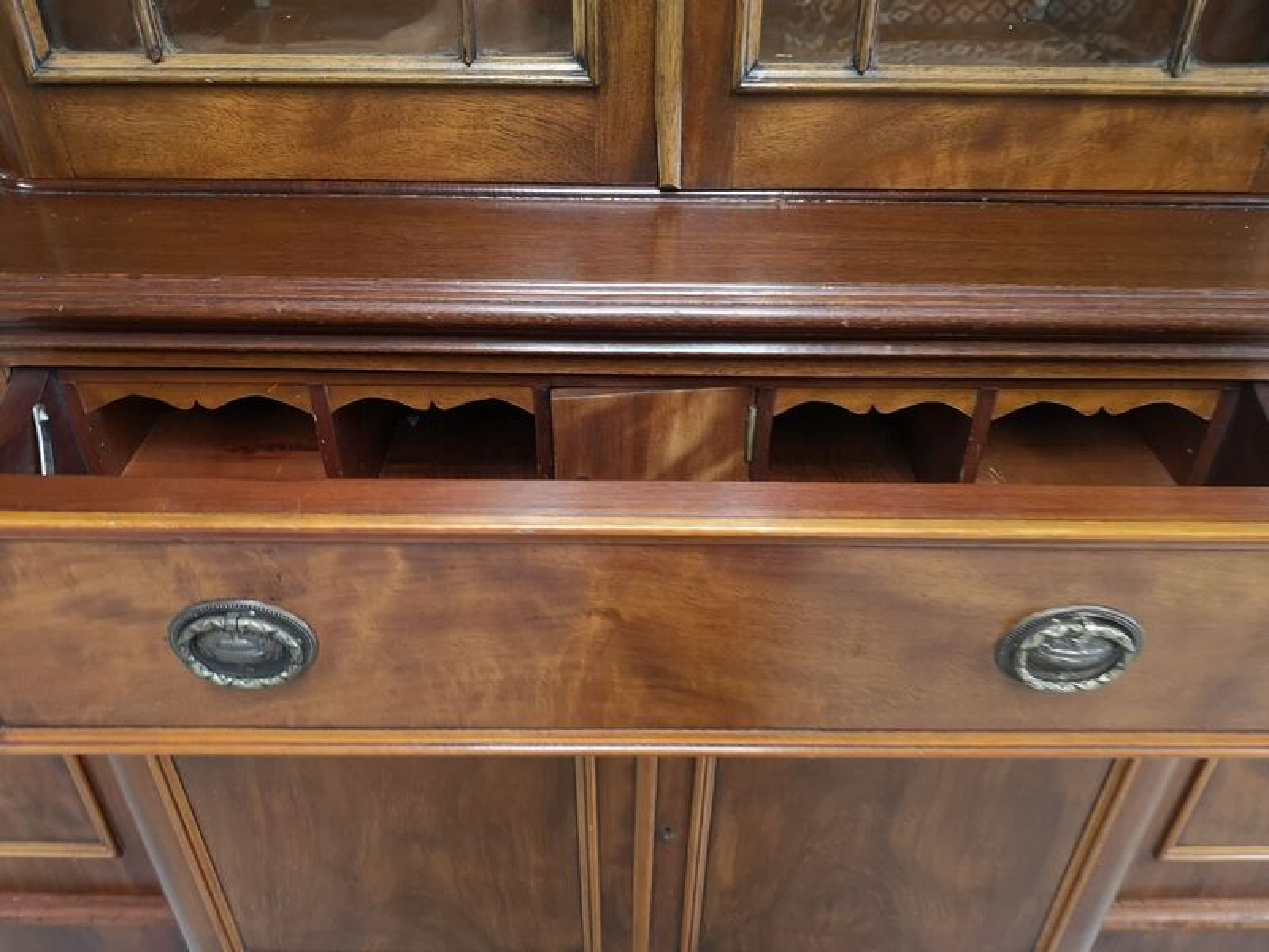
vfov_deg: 51.4
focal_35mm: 27
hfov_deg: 65.3
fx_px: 990
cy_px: 476
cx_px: 634
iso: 640
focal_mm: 5.58
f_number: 1.8
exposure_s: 1/16.7
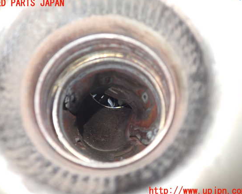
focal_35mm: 32
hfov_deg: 55.7
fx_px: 229
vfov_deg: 45.8
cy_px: 97
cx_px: 116
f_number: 2.3
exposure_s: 1/30
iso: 640
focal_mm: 5.4
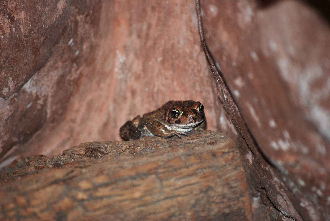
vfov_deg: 4.7
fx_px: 2684
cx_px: 165
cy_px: 110
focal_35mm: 292
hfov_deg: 7.0
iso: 200
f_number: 5
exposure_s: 1/60
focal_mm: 195
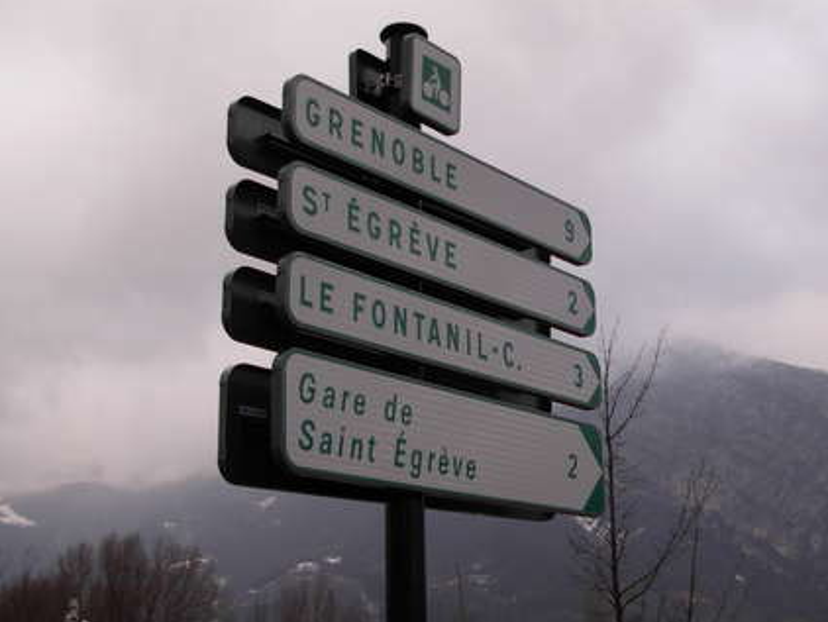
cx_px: 555
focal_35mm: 54
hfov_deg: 35.2
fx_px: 1292
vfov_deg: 27.1
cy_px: 294
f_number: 2.9
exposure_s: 1/46.5
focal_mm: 6.3
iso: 79
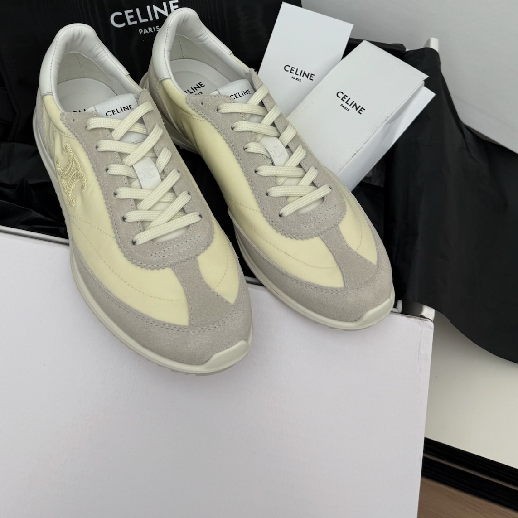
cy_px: 60
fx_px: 643
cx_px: 208
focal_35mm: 38
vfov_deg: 40.8
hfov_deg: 43.6
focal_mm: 6.76
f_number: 1.78
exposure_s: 1/327
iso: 80
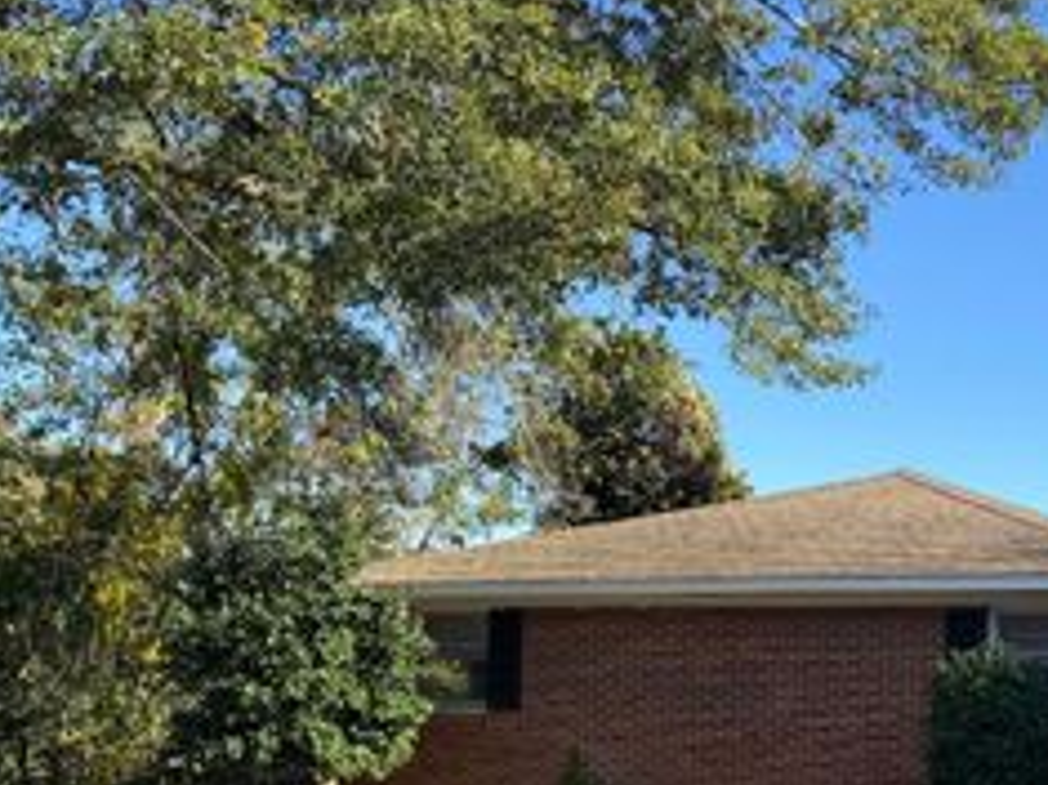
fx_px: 1543
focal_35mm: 51
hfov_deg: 34.6
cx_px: 1012
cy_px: 640
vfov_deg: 27.9
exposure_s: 1/1678
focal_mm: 6.76
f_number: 1.78
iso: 80
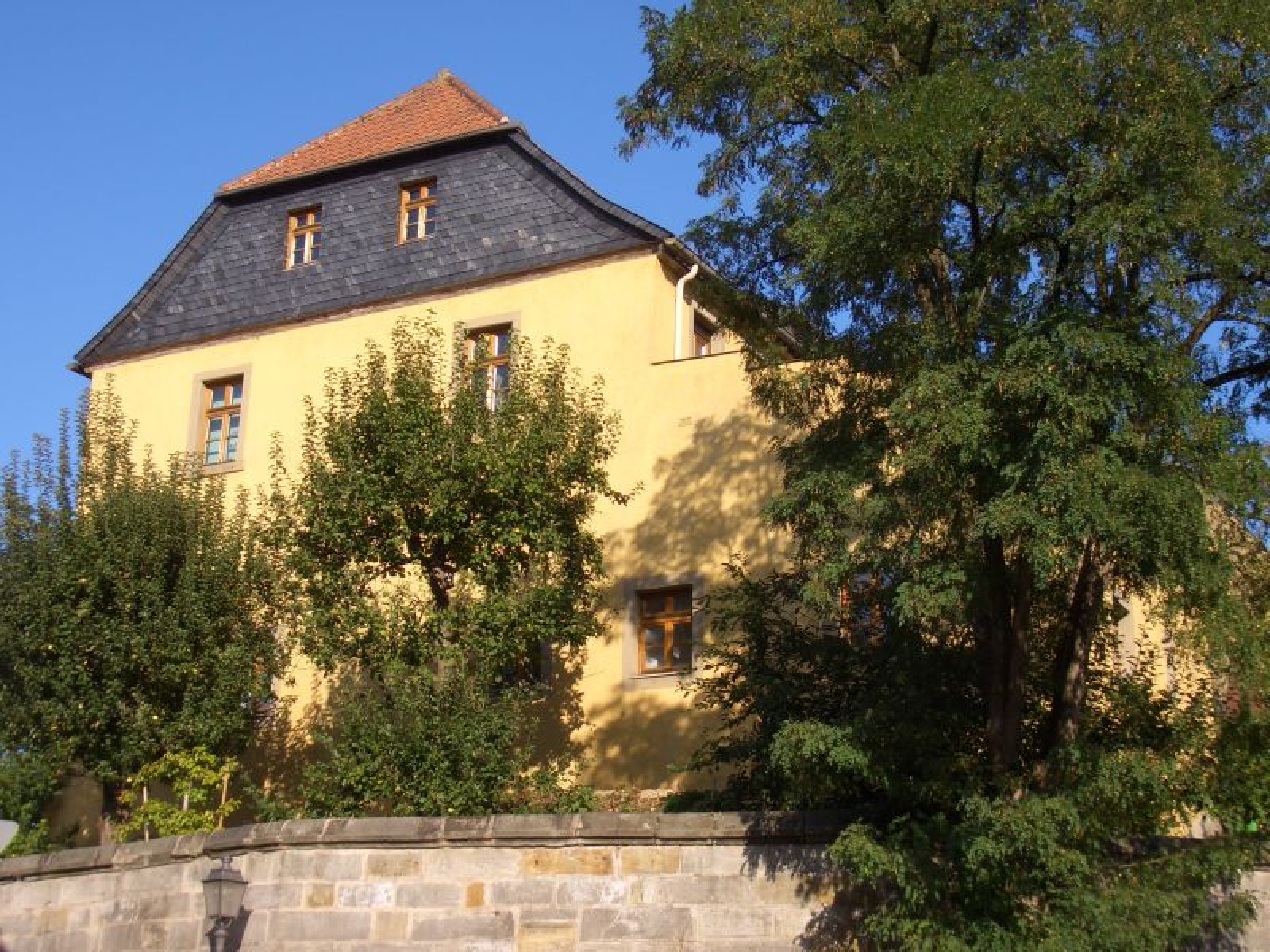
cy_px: 476
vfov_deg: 29.7
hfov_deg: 38.9
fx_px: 1798
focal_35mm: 49
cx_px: 635
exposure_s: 1/250
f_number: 5
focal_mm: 8.2
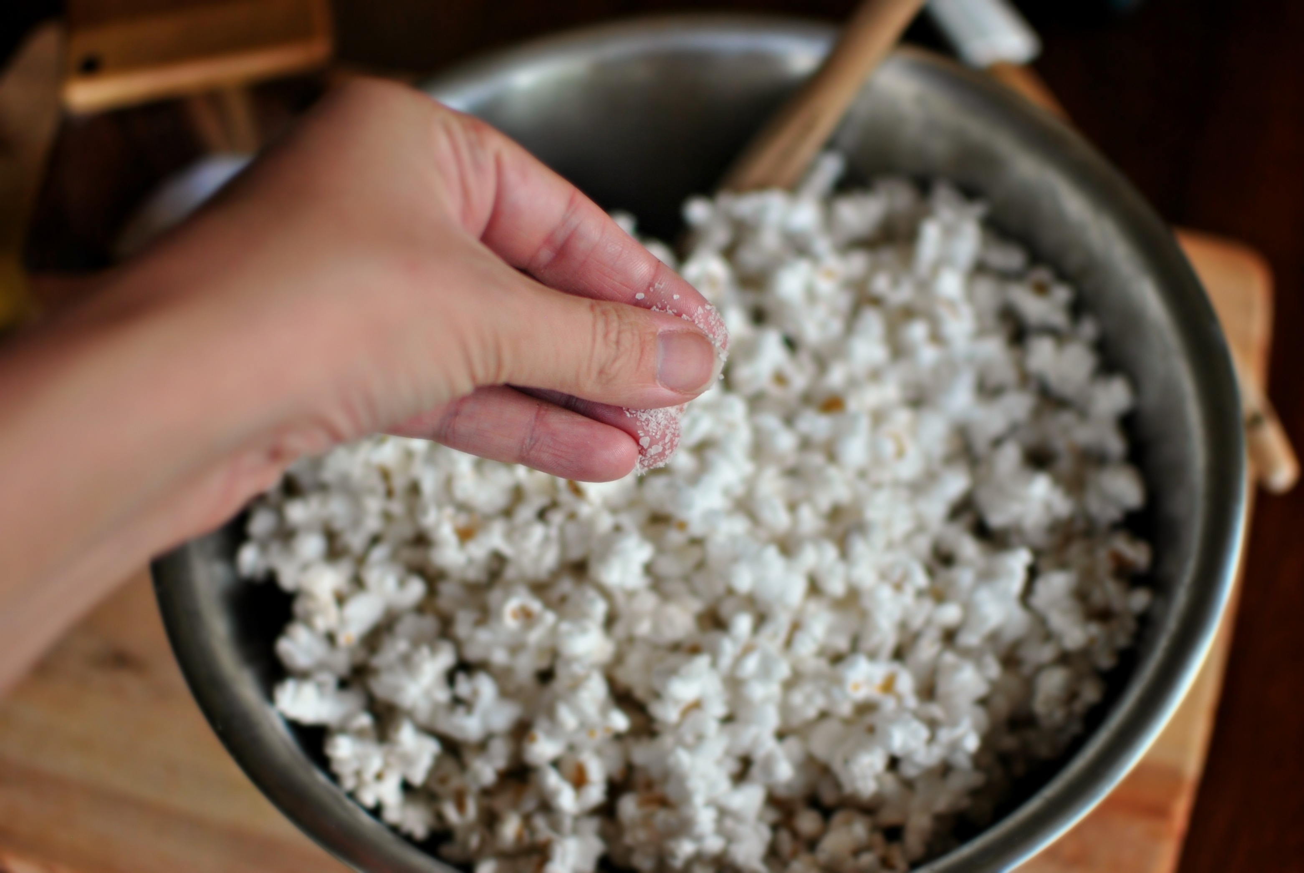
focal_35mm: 52
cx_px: 652
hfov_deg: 37.8
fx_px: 1904
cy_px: 436
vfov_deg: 25.8
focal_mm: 35
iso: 200
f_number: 1.8
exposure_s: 1/320
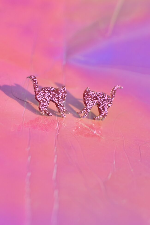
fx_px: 325
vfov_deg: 38.2
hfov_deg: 26.0
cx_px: 75
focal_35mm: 52
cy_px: 112
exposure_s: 1/2000
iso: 200
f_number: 4.5
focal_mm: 35
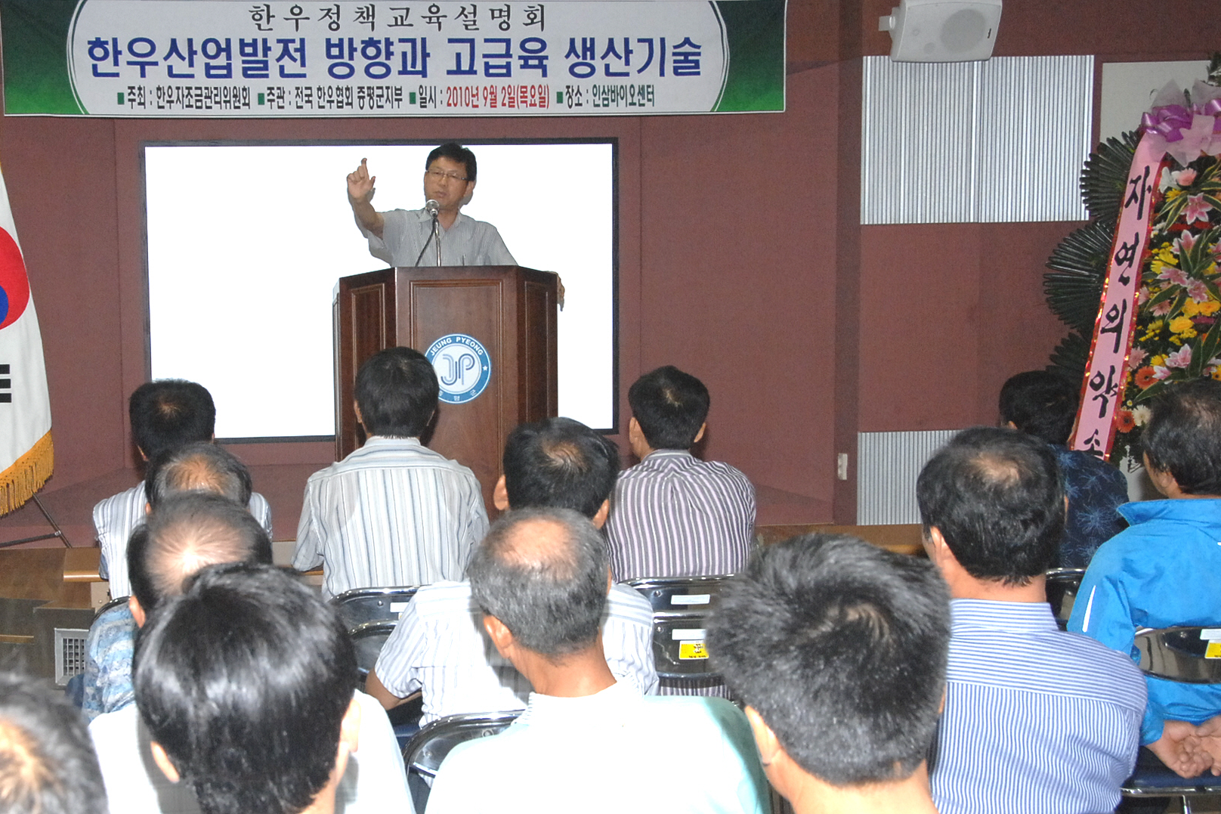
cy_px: 434
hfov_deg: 34.4
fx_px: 1955
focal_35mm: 58
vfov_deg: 23.5
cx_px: 420
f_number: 6.7
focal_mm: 29
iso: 800
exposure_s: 1/60
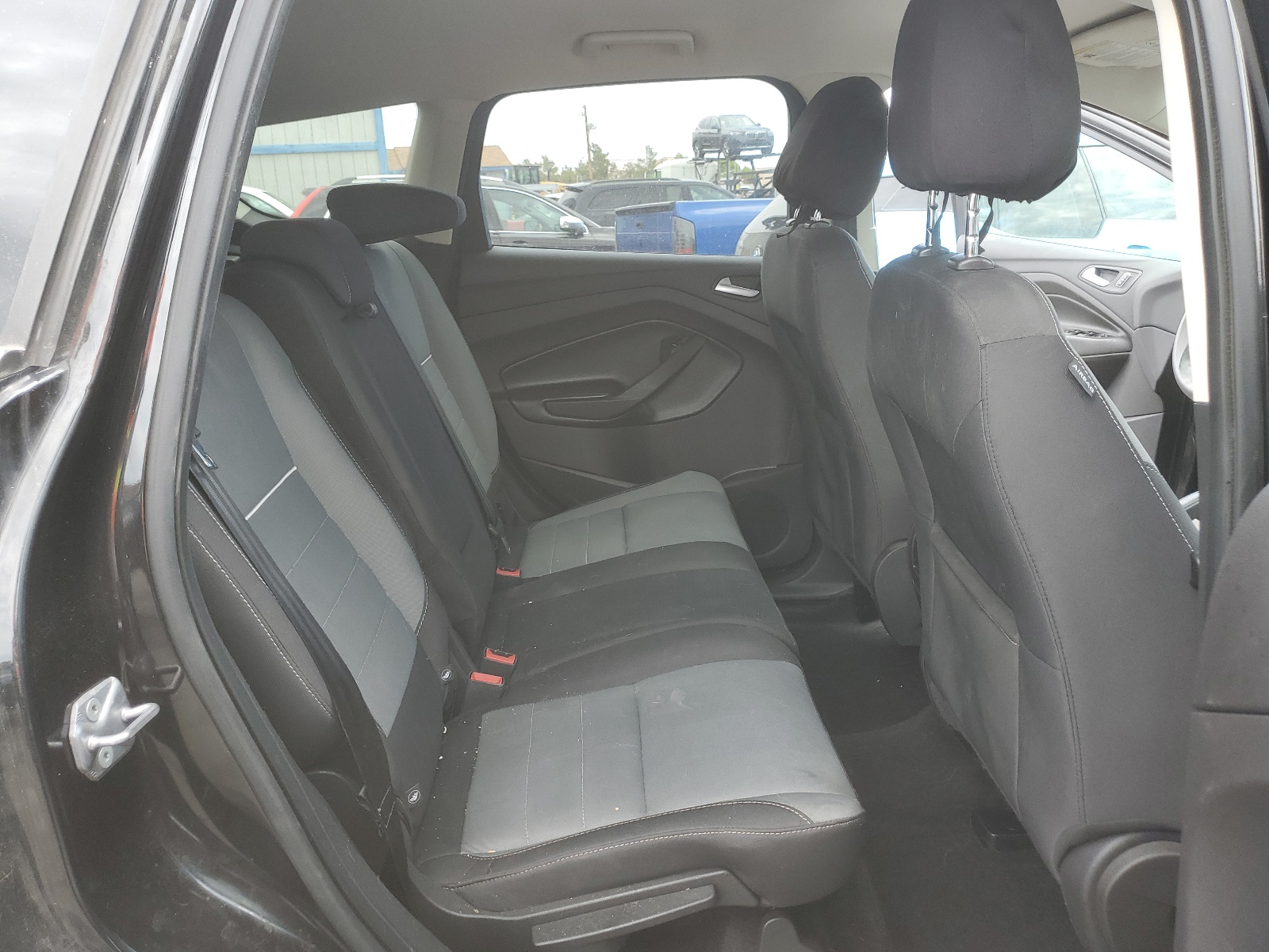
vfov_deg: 53.1
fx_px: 953
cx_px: 634
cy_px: 476
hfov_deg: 67.3
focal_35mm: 26
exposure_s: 1/196
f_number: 1.5
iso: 50
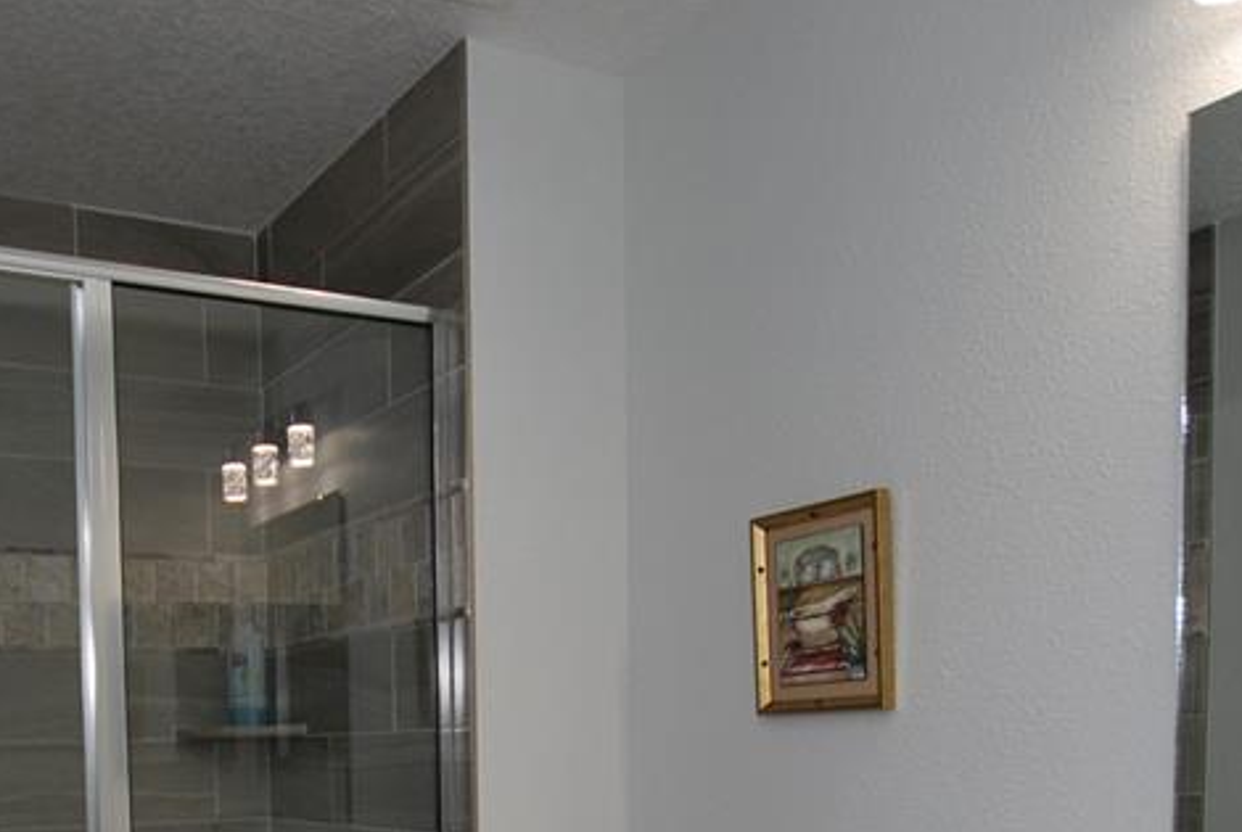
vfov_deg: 32.4
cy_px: 854
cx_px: 370
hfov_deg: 49.8
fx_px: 1297
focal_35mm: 38
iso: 200
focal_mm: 11.5
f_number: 4
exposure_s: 1/60
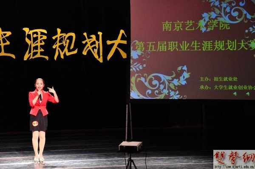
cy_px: 84
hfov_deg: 19.5
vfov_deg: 13.0
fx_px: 743
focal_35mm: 105
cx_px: 128
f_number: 5.3
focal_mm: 70
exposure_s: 1/100
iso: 1250
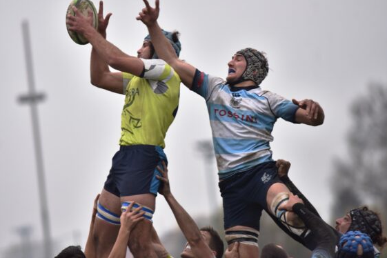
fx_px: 3999
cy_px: 99
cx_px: 151
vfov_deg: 3.7
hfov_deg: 5.5
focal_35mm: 372
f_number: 4
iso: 1250
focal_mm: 300
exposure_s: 1/1000
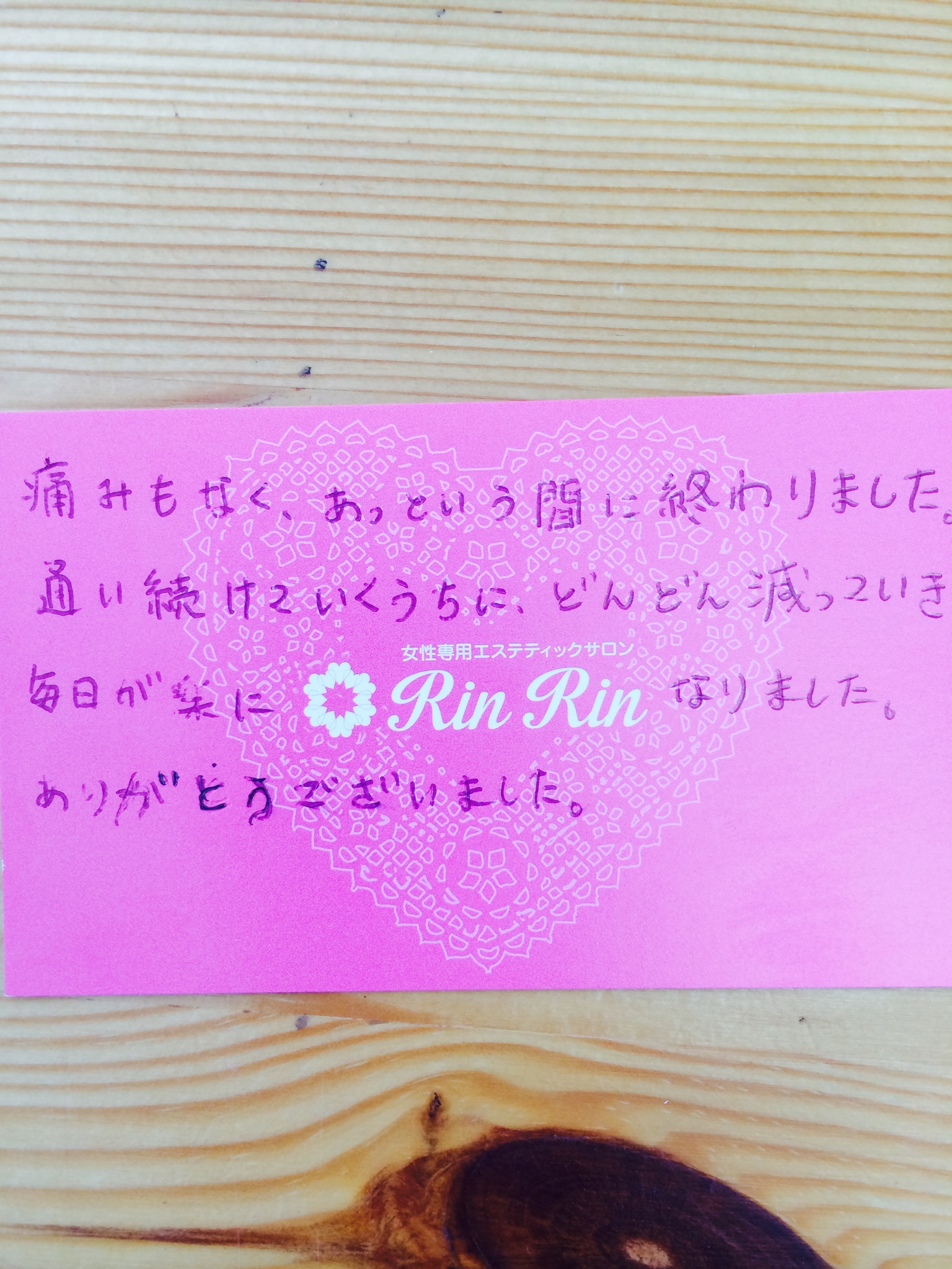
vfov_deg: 60.0
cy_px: 634
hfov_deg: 46.8
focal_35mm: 30
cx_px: 476
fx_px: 1100
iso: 32
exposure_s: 1/40
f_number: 2.2
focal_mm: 4.12
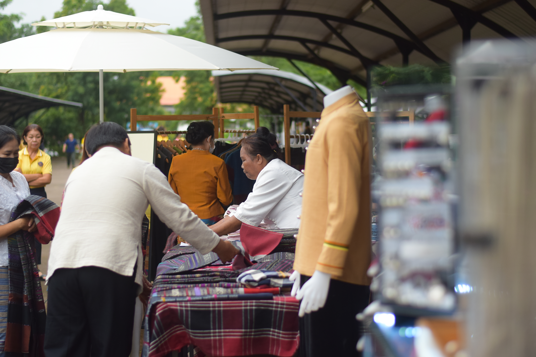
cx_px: 268
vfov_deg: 18.2
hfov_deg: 27.0
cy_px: 178
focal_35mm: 75
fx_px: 1117
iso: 400
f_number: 1.8
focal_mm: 50
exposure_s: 1/1600
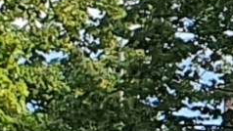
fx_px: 1279
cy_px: 481
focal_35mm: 207
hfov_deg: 8.0
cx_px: 822
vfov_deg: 5.3
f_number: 2.4
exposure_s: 1/1164
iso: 50
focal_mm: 4.32
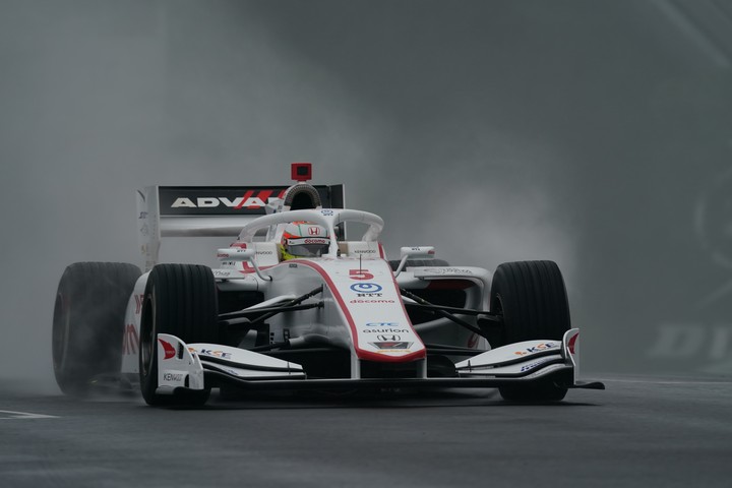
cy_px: 244
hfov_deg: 3.4
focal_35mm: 600
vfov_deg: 2.3
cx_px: 366
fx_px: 12199
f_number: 8
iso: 320
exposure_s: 1/800
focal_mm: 600
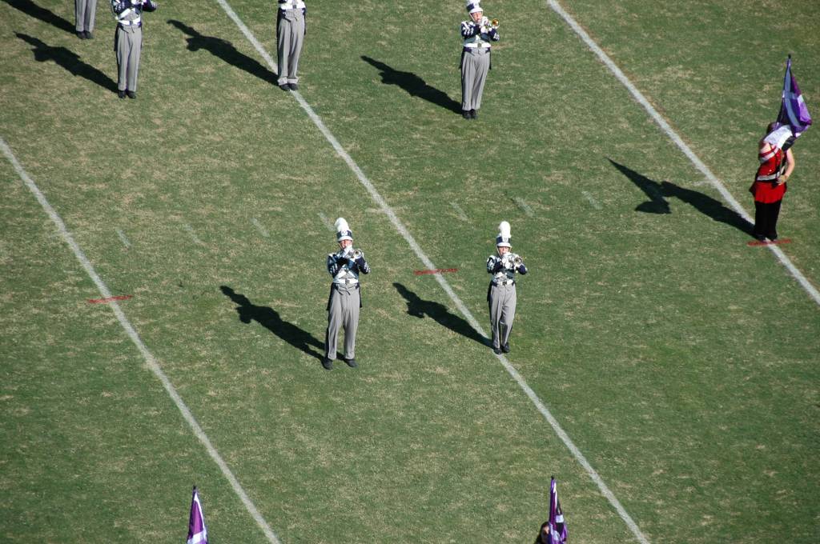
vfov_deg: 4.6
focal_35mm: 300
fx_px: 6825
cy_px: 272
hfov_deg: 6.9
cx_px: 410
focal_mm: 200
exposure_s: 1/640
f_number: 6.3
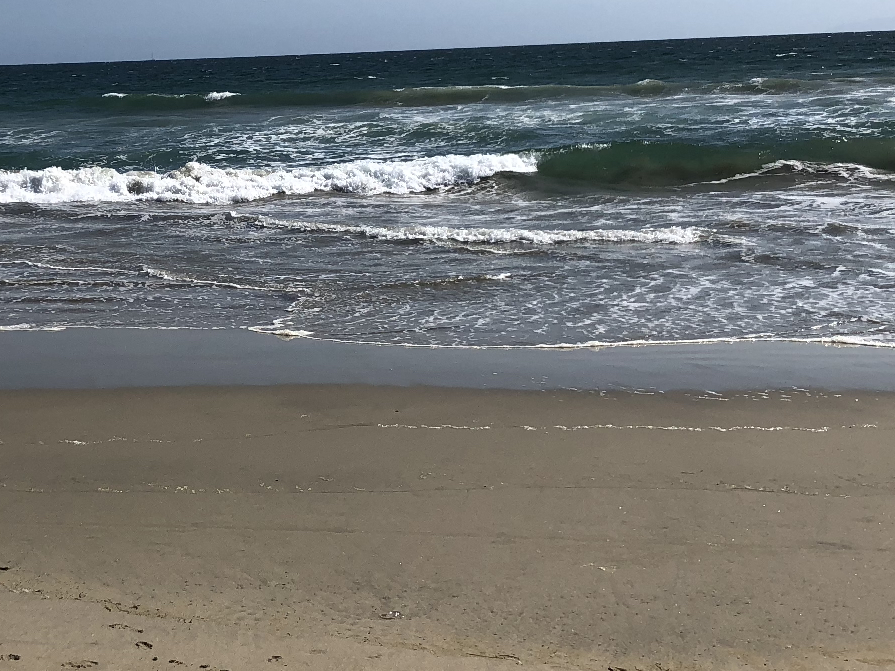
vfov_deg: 23.2
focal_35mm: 63
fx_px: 1629
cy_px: 254
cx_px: 249
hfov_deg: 30.3
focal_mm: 4
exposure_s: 1/4367
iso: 25
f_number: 1.8
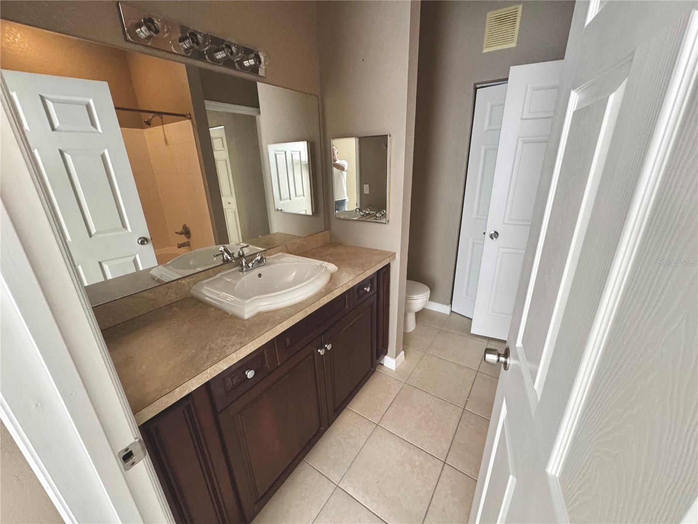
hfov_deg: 102.1
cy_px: 262
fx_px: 282
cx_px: 349
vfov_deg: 85.7
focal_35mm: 14
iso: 640
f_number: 2.2
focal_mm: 2.22
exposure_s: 1/60
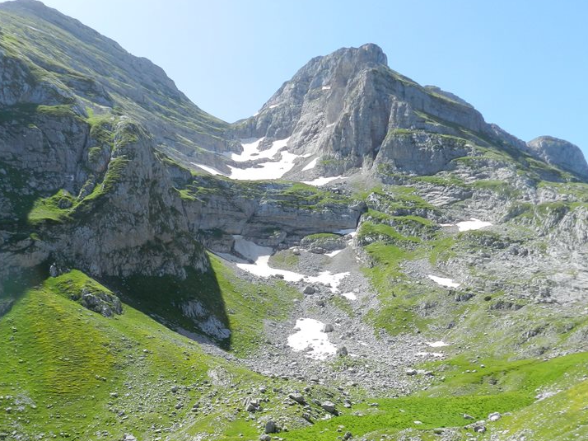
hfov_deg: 55.2
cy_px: 293
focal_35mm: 33
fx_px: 560
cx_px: 254
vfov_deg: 42.4
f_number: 3.4
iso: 160
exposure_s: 1/1000
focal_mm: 4
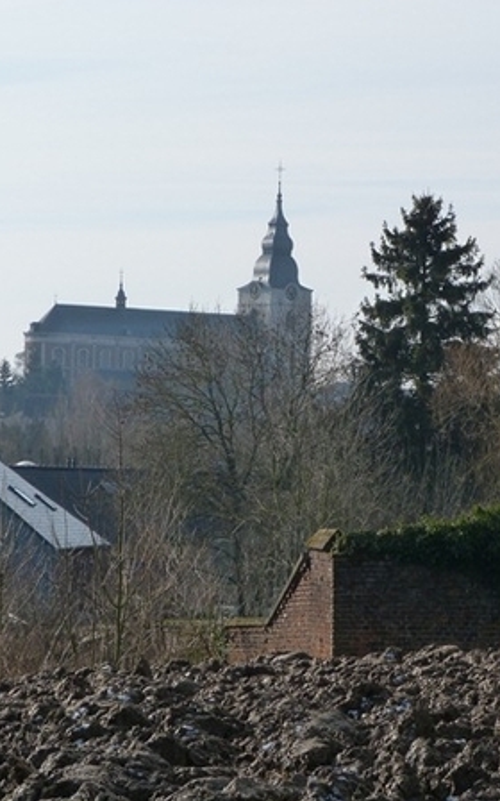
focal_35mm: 179
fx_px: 3903
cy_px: 400
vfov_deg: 11.7
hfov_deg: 7.3
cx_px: 305
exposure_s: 1/320
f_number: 5.6
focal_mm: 22.7
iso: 125
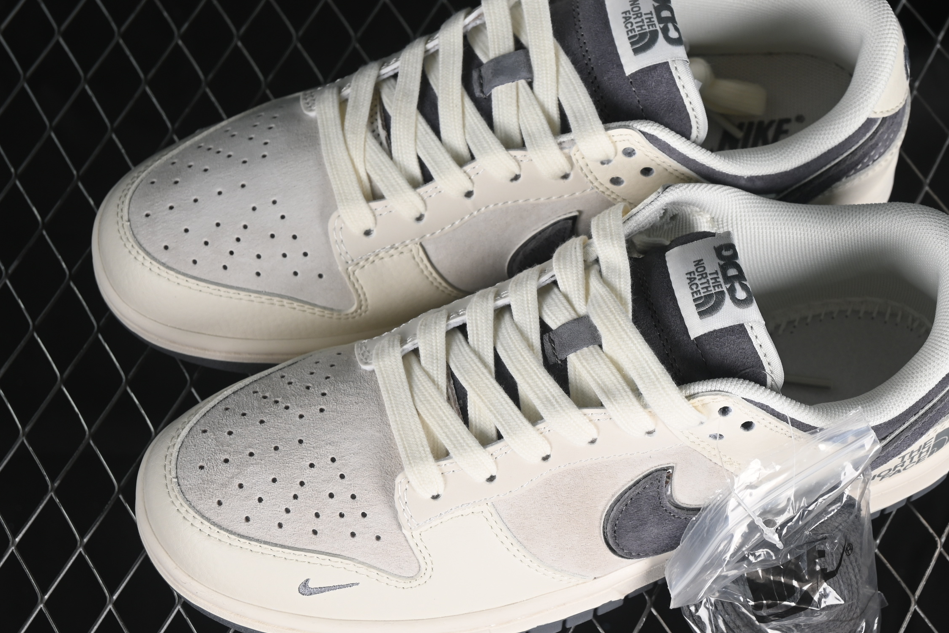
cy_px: 310
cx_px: 554
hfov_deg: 21.9
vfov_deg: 14.7
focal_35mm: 93
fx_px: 2452
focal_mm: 50
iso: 160
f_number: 7.1
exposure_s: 1/80
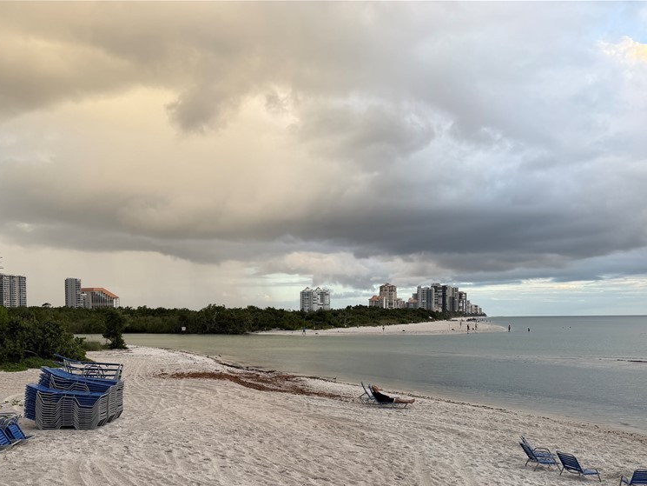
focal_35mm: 33
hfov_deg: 54.7
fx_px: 617
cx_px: 244
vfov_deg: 42.2
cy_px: 333
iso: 80
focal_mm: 6.76
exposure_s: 1/547
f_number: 1.78
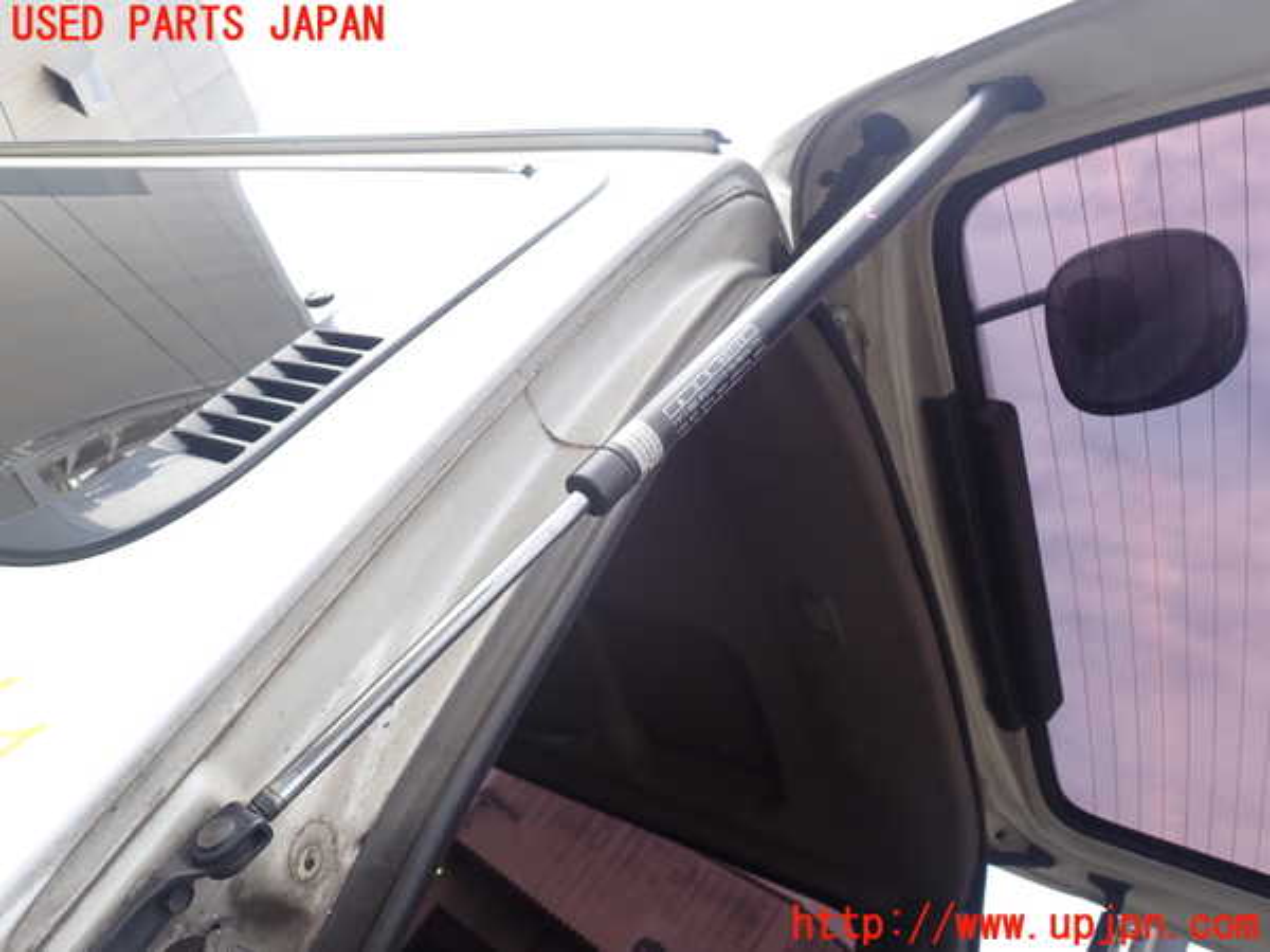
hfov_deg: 60.0
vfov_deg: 46.8
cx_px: 635
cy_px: 476
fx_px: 1101
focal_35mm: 30
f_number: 3.2
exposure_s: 1/400
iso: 100
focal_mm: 5.4
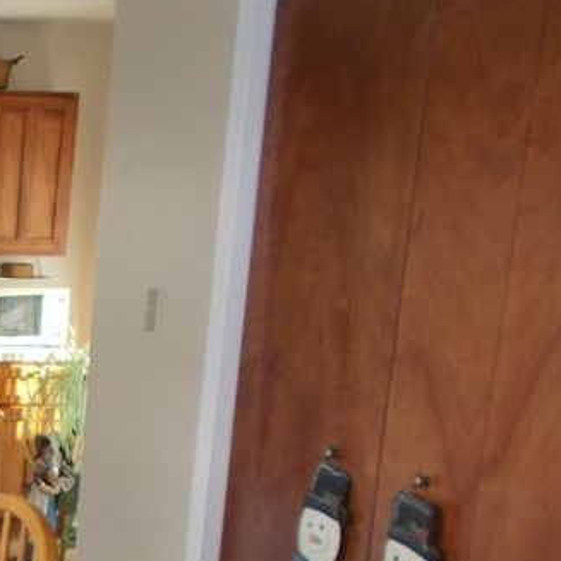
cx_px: -285
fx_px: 1320
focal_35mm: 72
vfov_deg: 23.1
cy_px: 546
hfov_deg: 20.5
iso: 200
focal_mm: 4.6
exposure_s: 1/25
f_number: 3.2
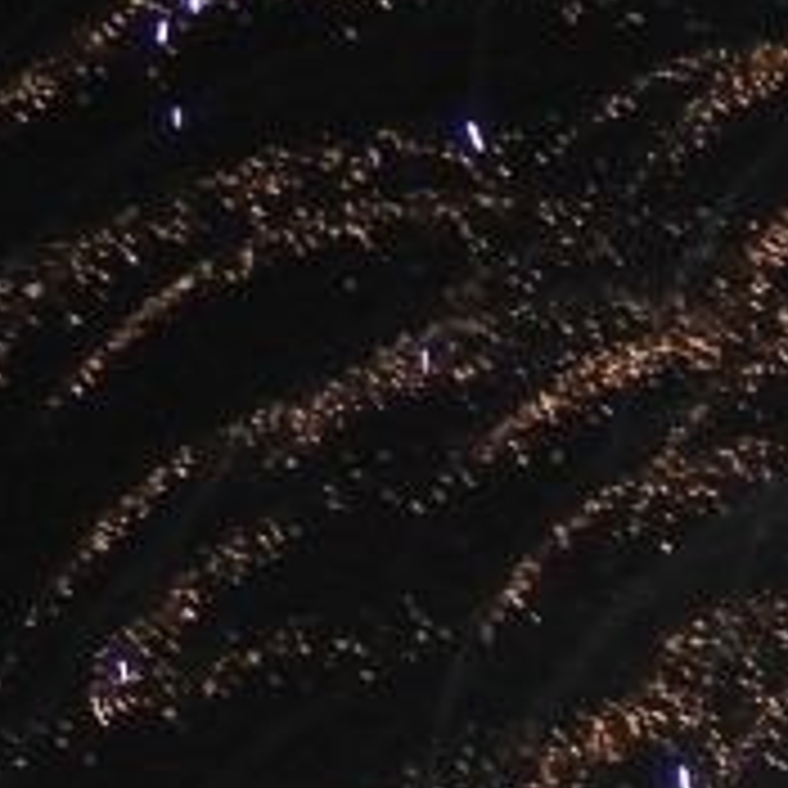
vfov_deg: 3.4
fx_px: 13135
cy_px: 1256
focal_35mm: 510
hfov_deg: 3.4
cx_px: 2486
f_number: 4.5
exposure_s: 1/10
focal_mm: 12.5
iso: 400
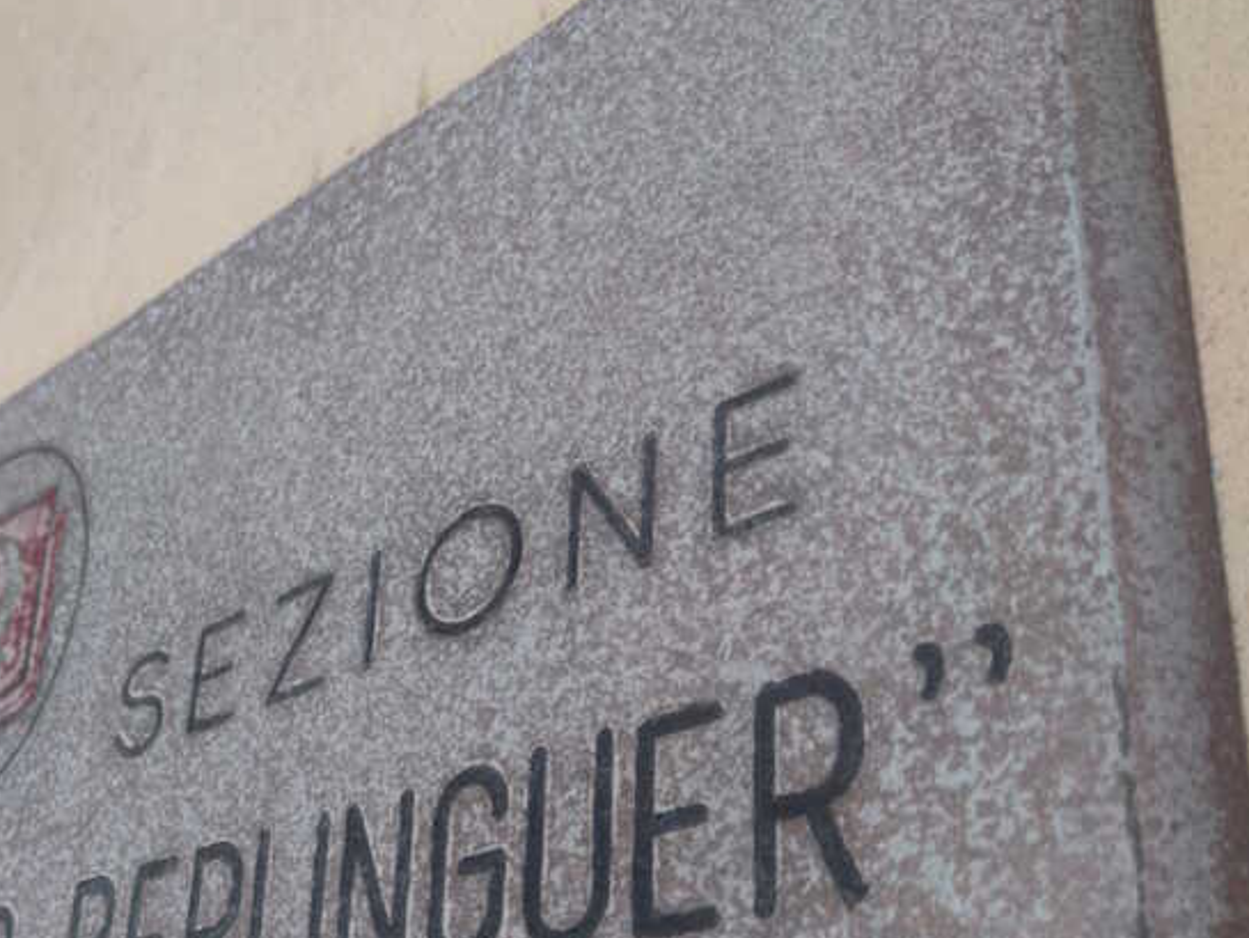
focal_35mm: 44
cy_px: 750
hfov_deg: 41.3
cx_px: 266
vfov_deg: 32.0
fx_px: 1588
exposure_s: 1/100
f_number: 1.69
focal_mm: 6.72
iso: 116
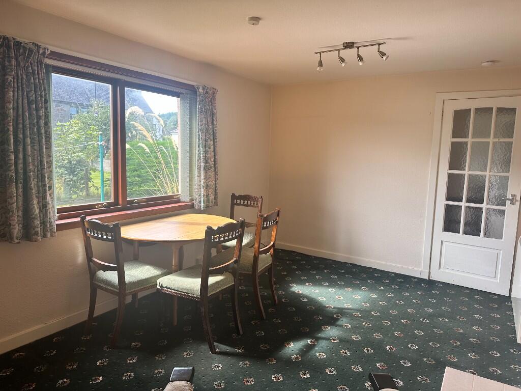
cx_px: 260
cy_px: 196
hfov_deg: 71.6
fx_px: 361
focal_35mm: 24
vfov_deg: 56.8
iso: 64
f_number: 1.78
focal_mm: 6.86
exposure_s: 1/166
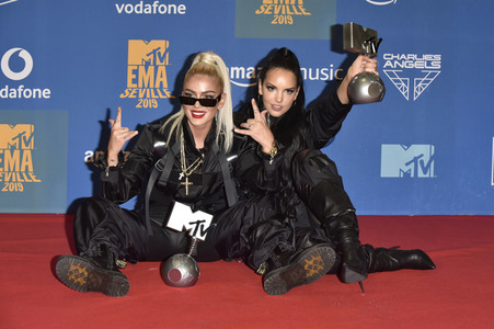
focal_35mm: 86
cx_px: 247
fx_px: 1179
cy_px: 164
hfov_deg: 23.7
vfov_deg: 15.9
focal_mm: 86
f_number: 6.3
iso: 1600
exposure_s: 1/250
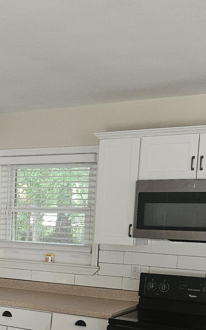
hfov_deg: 18.7
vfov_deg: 30.2
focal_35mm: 65
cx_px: -52
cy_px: 297
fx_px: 584
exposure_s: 1/40
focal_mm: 5.4
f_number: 1.8
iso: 100
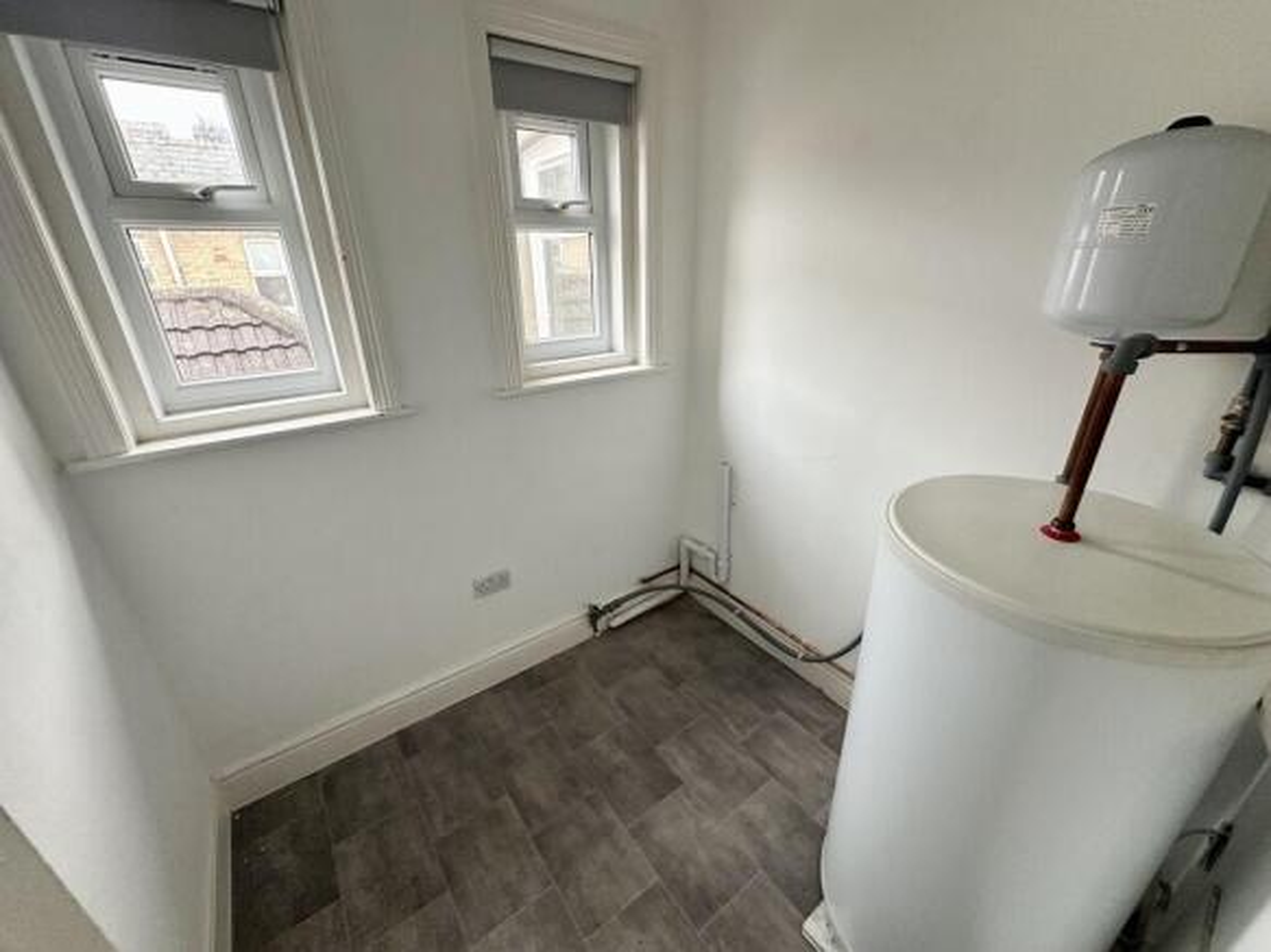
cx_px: 636
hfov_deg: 102.1
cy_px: 476
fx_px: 514
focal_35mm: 14
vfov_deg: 85.7
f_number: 2.2
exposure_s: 1/95
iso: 320
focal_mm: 2.22
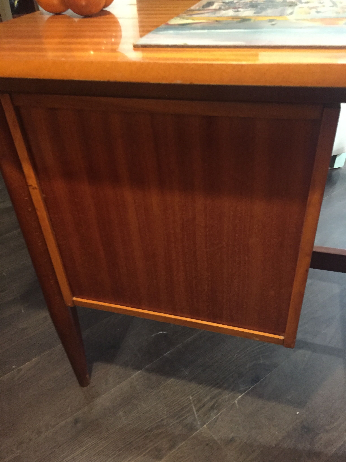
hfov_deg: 48.2
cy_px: 231
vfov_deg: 61.7
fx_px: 386
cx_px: 173
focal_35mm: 29
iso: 320
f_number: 2.2
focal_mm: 4.15
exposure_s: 1/17
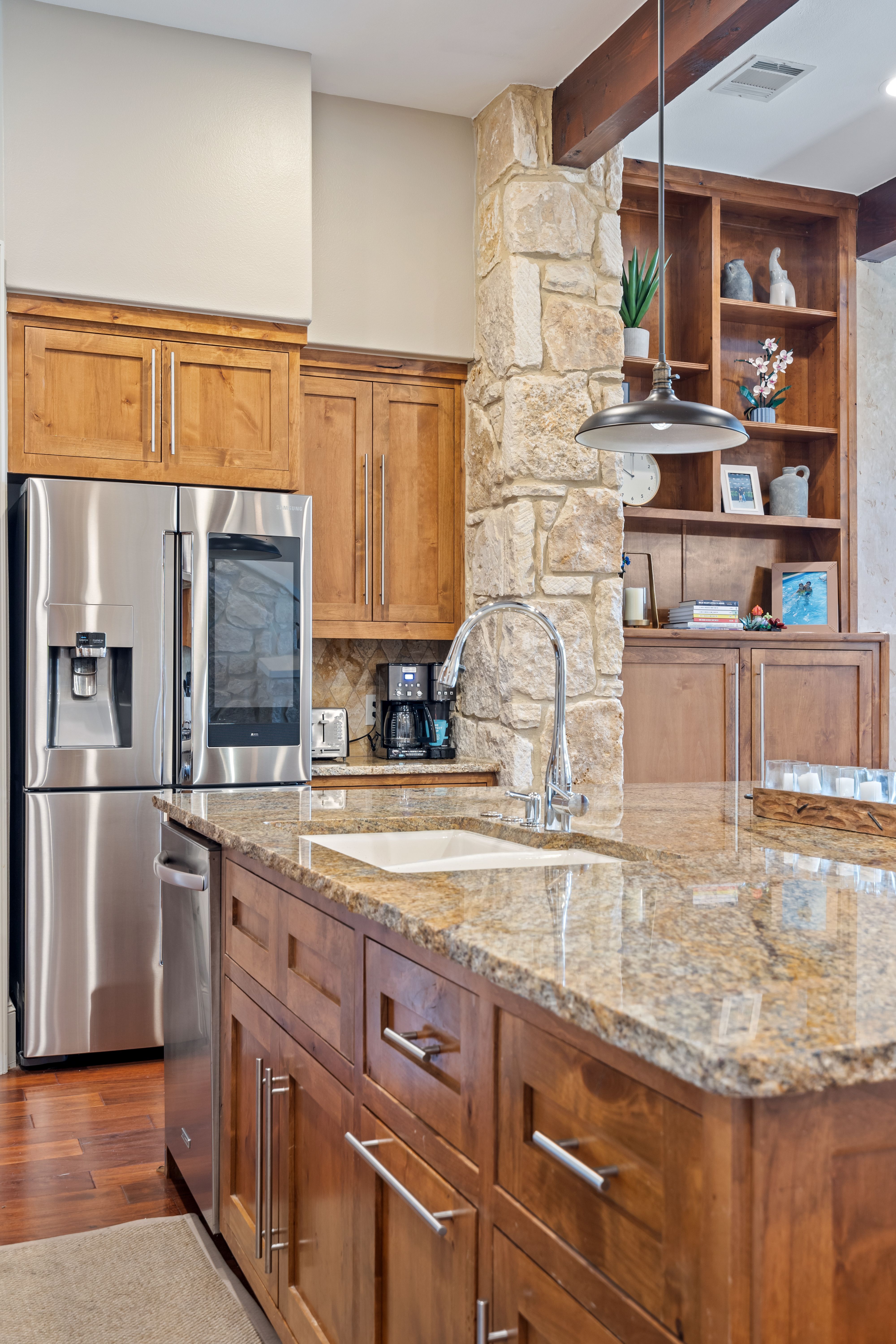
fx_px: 1307
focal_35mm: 35
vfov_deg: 54.4
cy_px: 672
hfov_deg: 37.9
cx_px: 448
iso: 400
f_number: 8
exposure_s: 1
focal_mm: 35
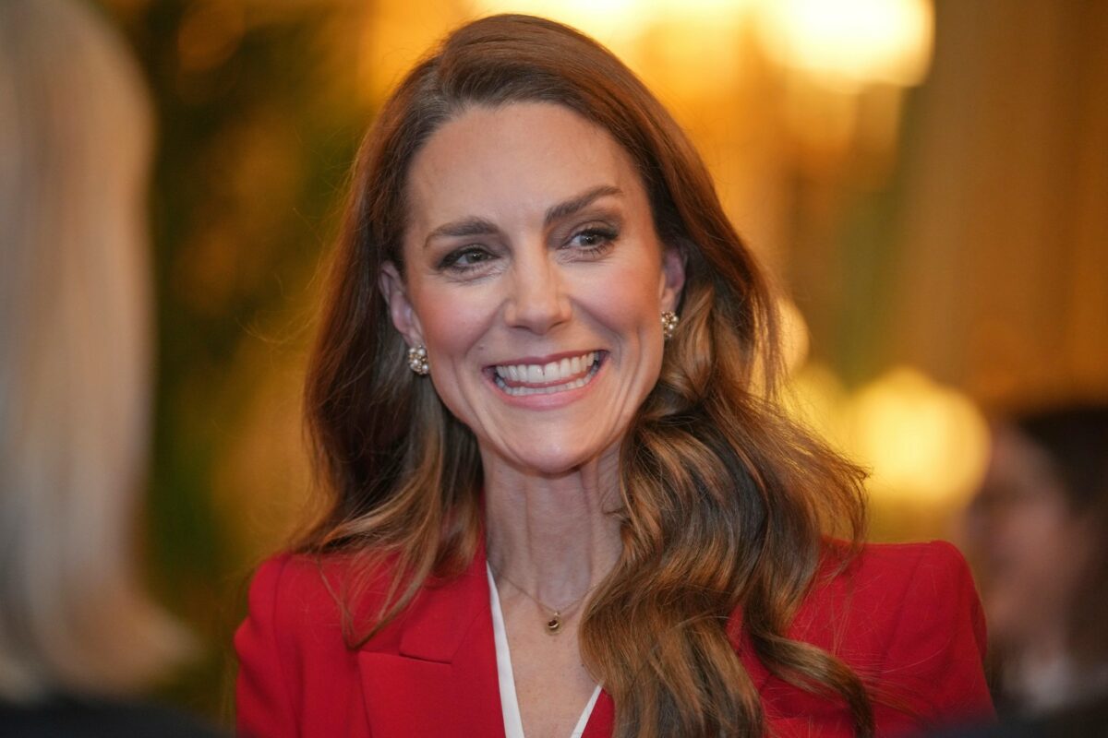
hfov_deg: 10.3
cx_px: 554
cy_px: 369
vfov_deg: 6.9
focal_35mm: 200
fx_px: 6155
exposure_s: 1/160
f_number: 2.8
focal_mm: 200
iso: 1600
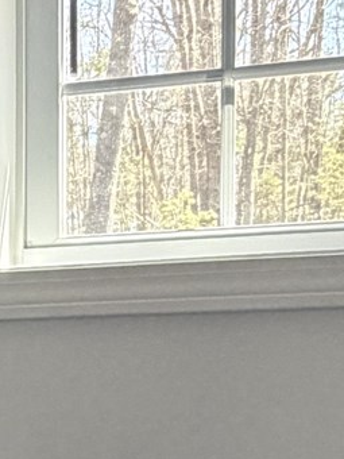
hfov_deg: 14.6
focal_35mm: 95
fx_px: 1259
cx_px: -152
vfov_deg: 20.1
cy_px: 443
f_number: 2.2
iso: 320
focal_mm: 2.22
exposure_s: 1/89
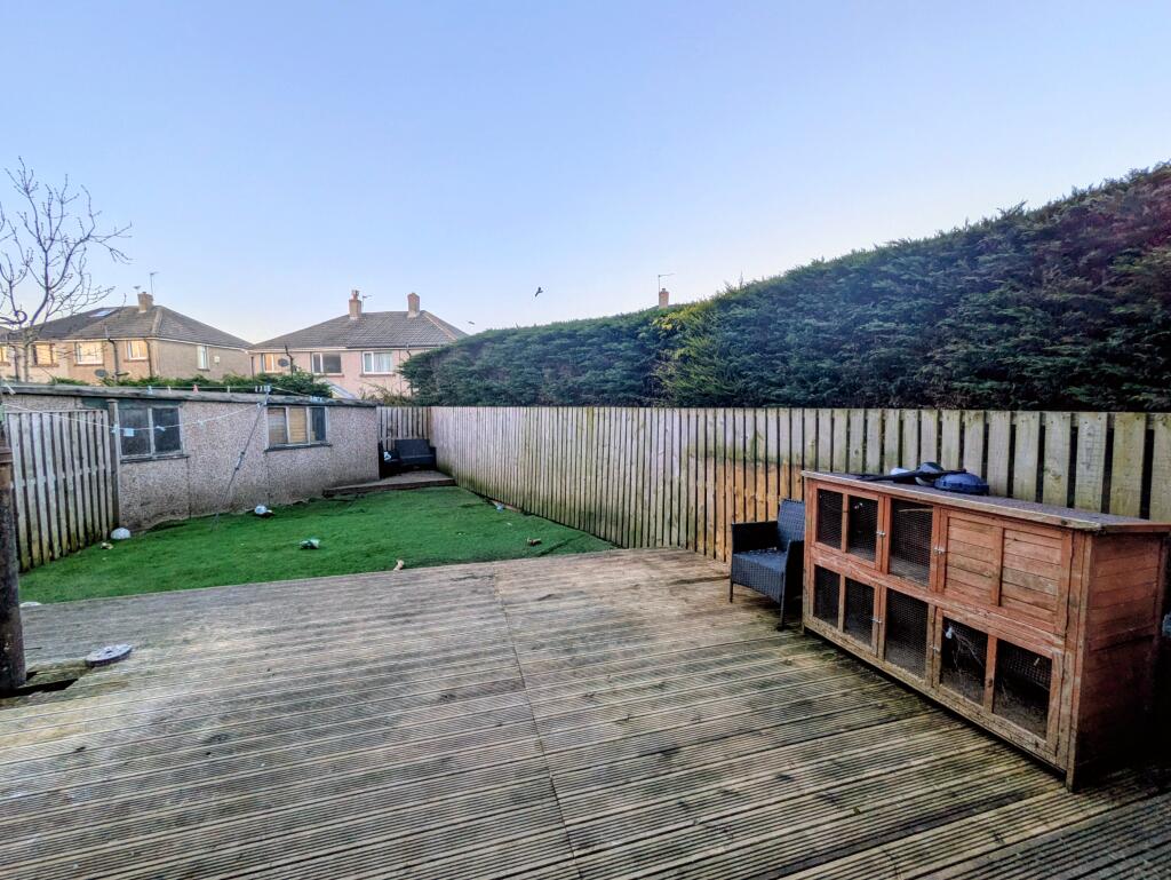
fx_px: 474
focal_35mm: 14
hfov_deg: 102.0
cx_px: 586
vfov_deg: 85.7
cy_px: 440
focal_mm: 1.83
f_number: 2.2
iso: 48
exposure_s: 1/145
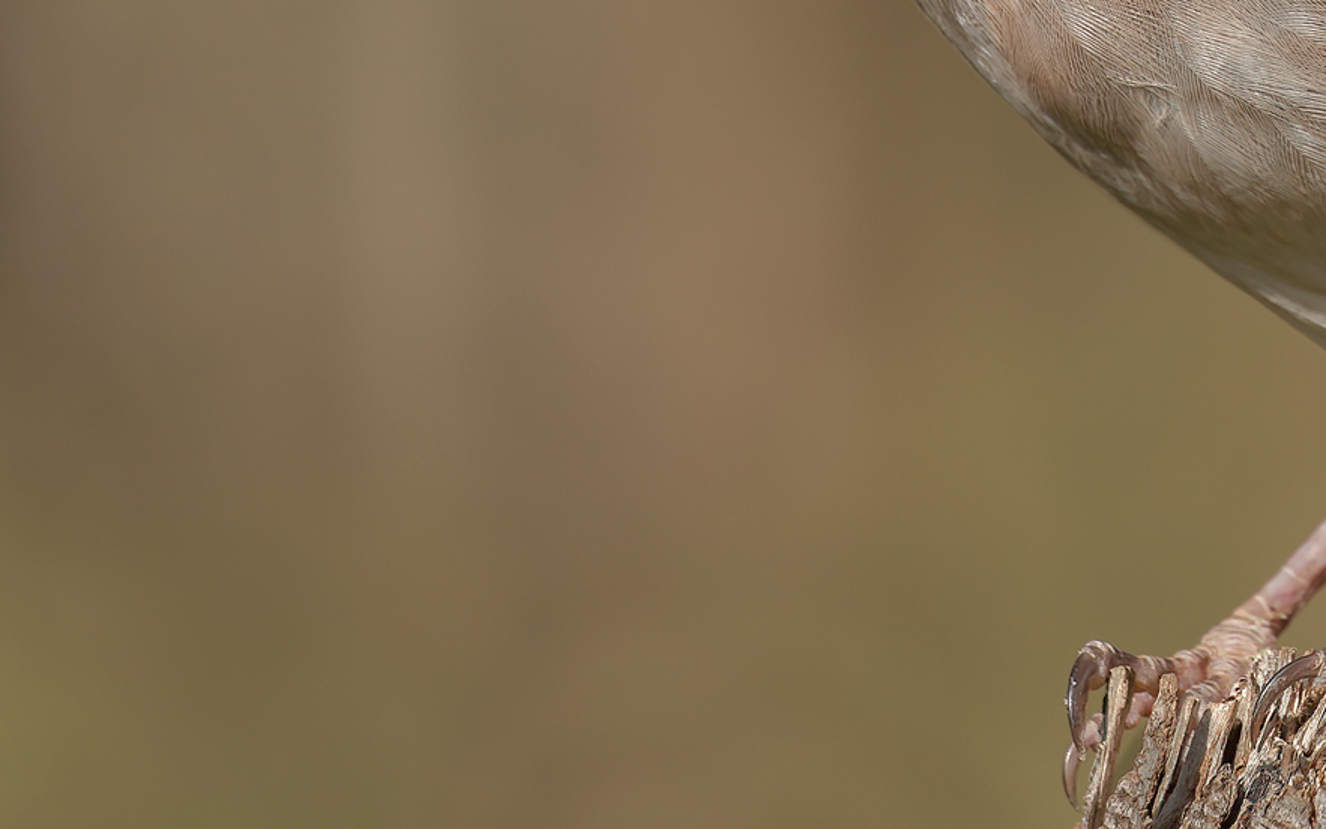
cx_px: 1299
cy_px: -115
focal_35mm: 1418
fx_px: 51247
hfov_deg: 1.5
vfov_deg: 0.9
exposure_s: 1/500
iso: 100
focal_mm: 600
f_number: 7.1
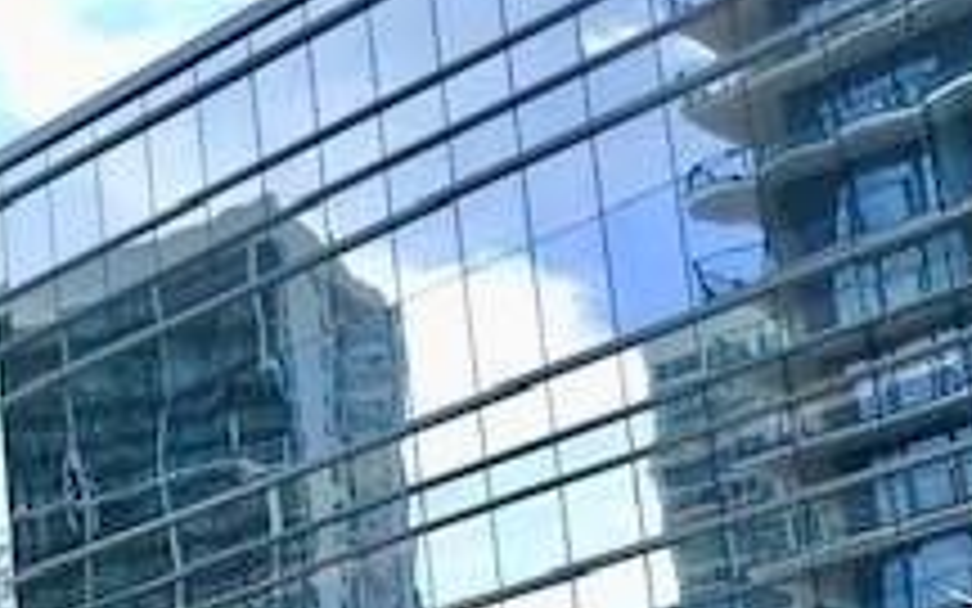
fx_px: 2411
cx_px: -256
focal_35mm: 91
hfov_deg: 20.9
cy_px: 937
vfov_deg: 13.5
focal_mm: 4.15
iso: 25
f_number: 2.2
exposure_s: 1/1451
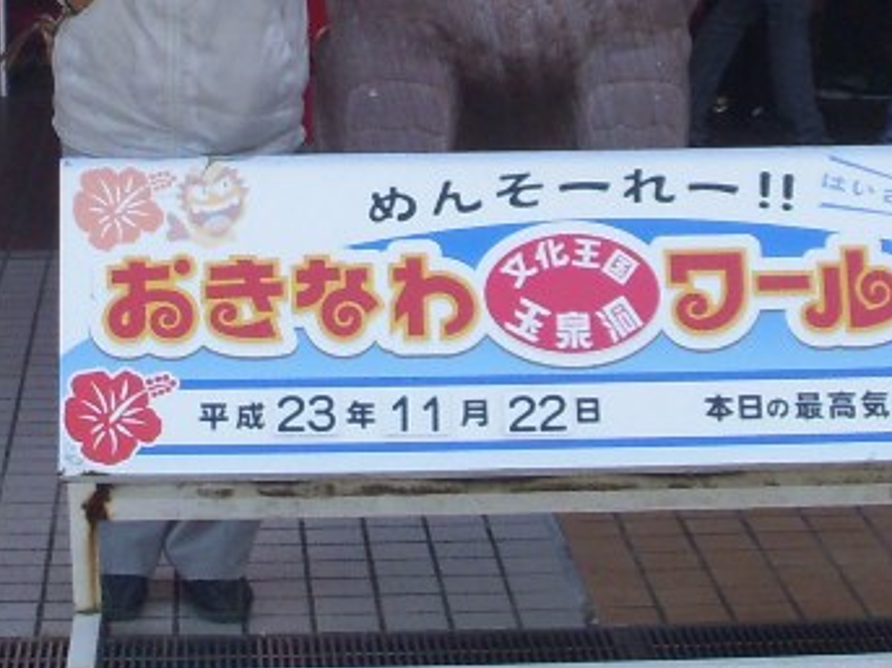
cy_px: 104
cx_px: 614
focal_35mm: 71
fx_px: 1829
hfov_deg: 27.2
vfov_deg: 20.4
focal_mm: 6.3
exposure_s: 1/200
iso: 100
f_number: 3.3
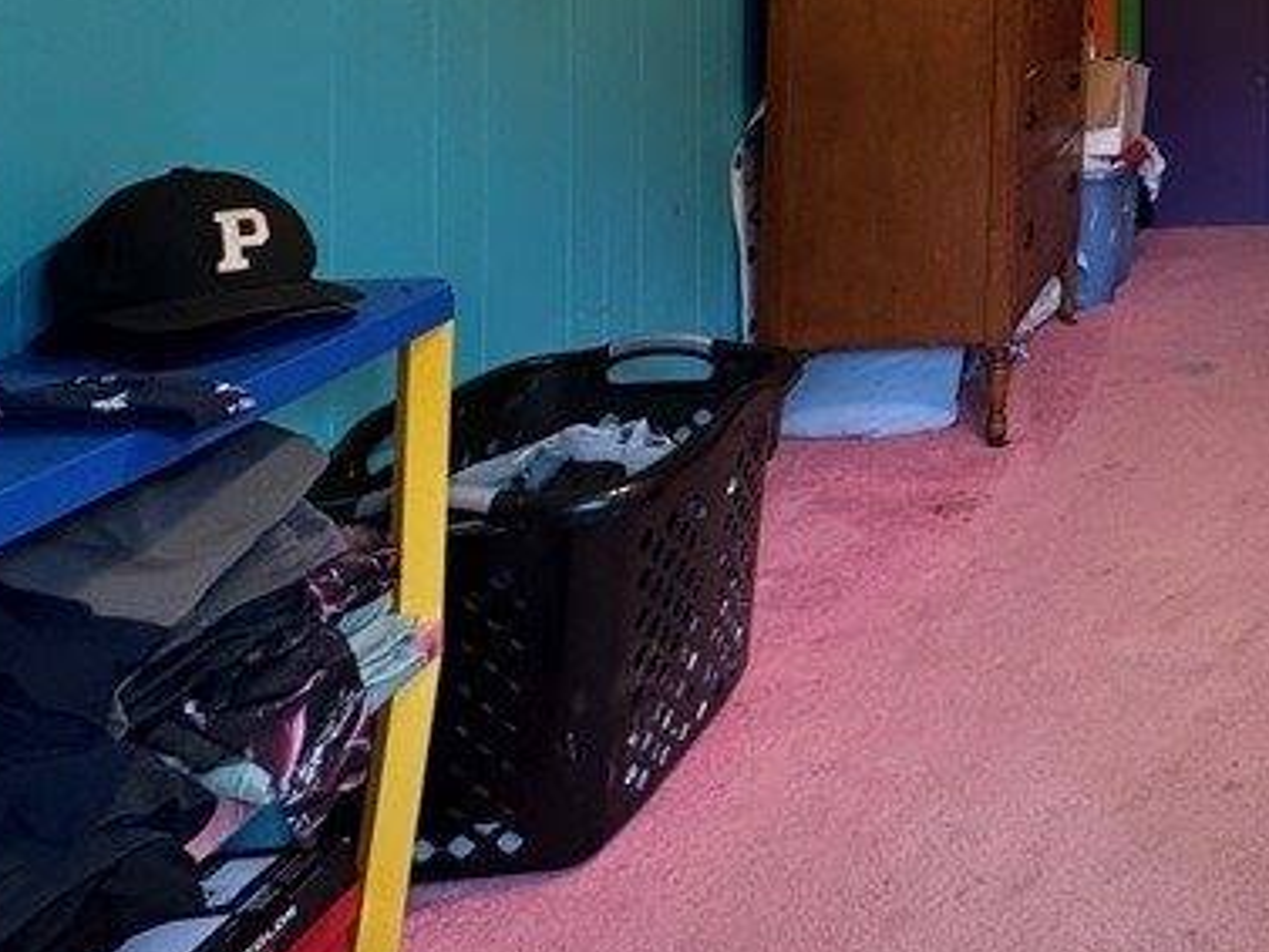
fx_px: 1393
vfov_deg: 32.4
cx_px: 1673
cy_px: -135
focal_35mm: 38
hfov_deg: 34.0
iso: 320
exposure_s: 1/60
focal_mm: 2.22
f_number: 2.2
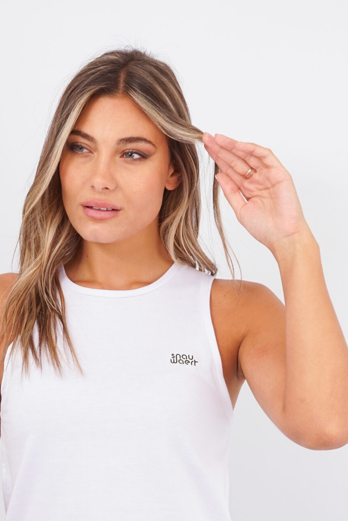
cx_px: 89
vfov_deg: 23.6
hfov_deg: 16.2
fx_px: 1217
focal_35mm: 84
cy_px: 462
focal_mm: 42
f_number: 14
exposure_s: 1/160
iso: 160
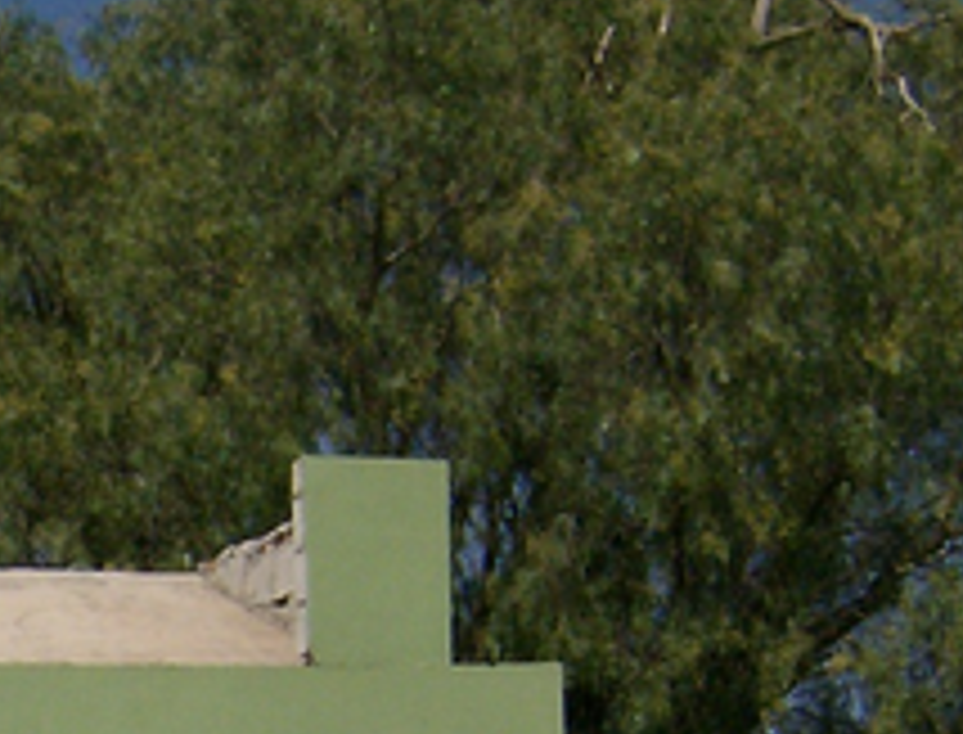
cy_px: 919
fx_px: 4812
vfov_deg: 8.6
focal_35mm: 172
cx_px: -562
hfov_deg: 10.9
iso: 100
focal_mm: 6
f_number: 4.7
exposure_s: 1/1757
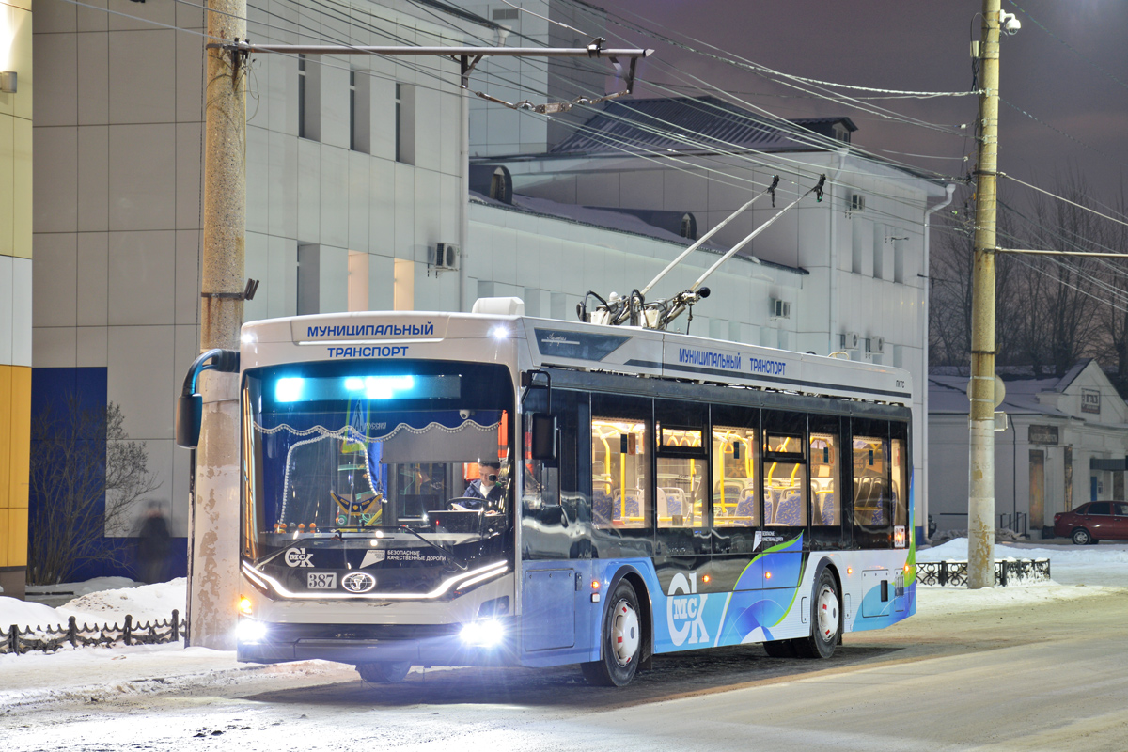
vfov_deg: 13.8
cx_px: 564
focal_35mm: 99
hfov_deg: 20.6
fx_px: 3102
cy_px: 376
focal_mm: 66
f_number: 6.3
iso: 100
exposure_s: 2.5
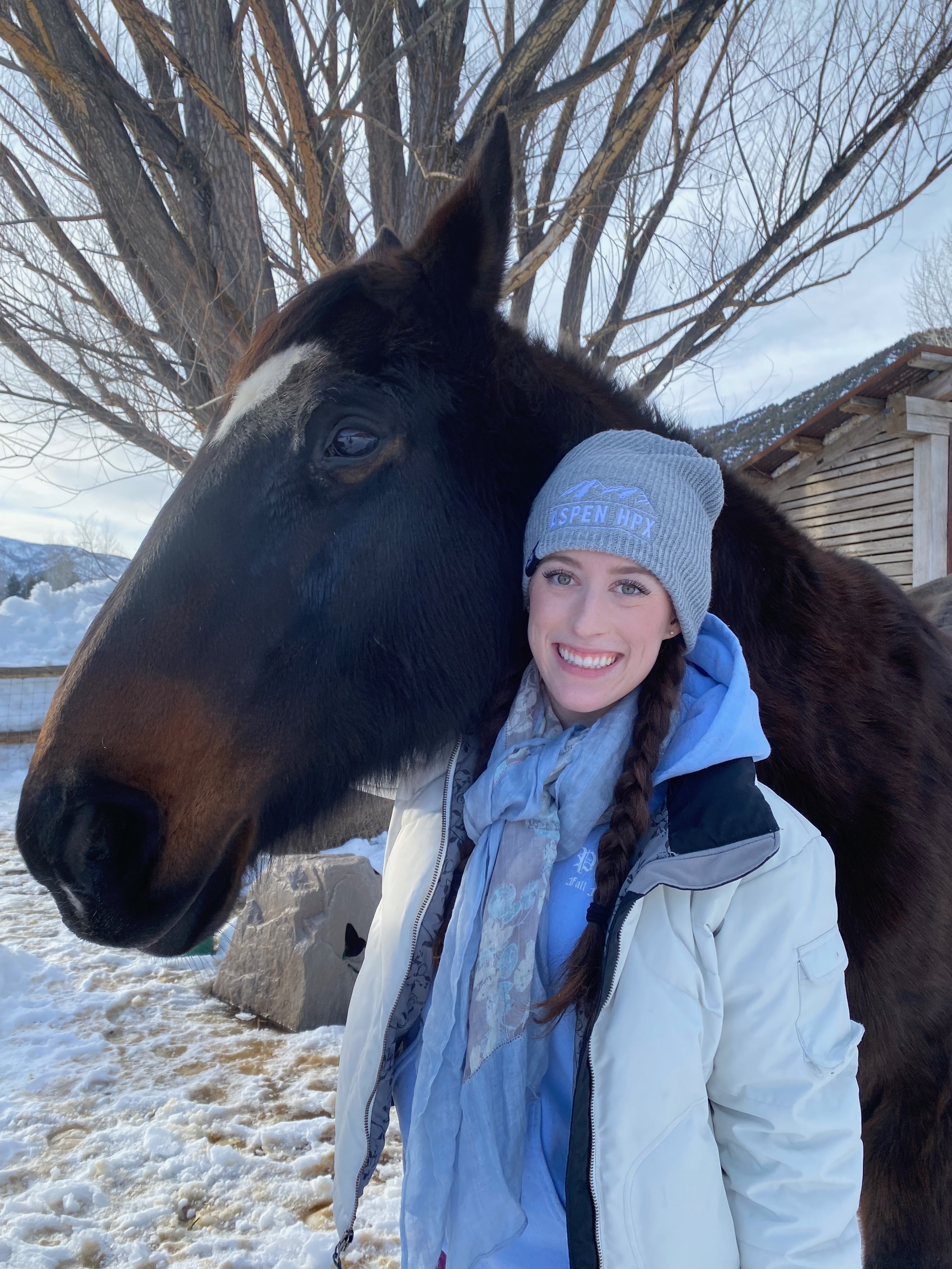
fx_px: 953
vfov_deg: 67.3
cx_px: 476
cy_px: 634
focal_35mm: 26
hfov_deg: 53.1
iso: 32
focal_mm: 4.25
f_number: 1.8
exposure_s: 1/673
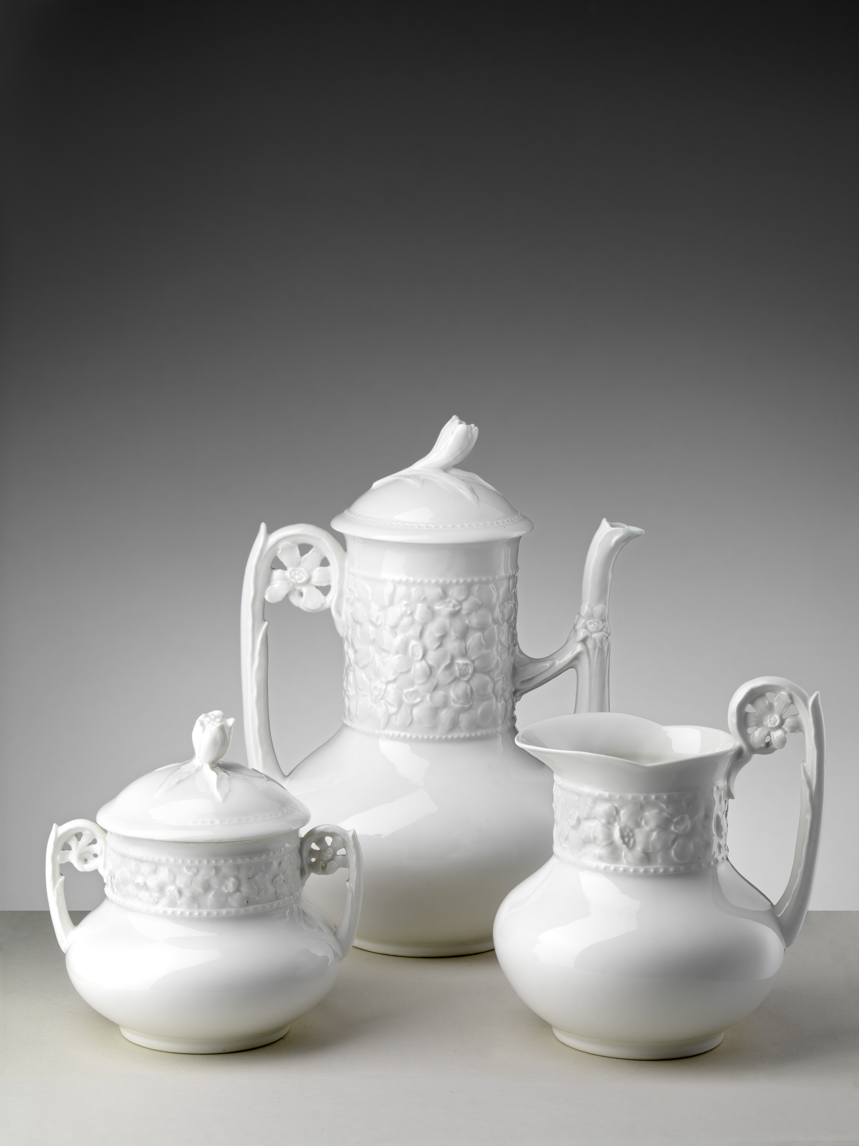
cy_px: 573
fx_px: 2779
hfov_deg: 17.6
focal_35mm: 84
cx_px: 430
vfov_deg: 23.3
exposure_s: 1/125
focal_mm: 120
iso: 50
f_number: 11
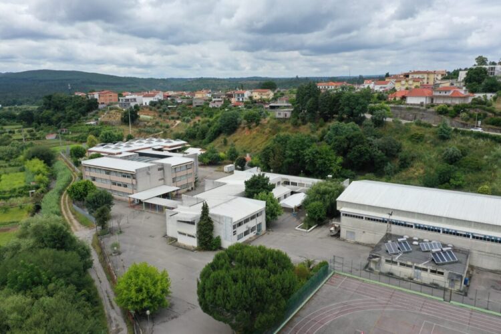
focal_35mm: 28
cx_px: 250
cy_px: 167
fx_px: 390
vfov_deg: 46.4
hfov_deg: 65.5
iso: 100
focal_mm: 10.26
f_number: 5.6
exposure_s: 1/500
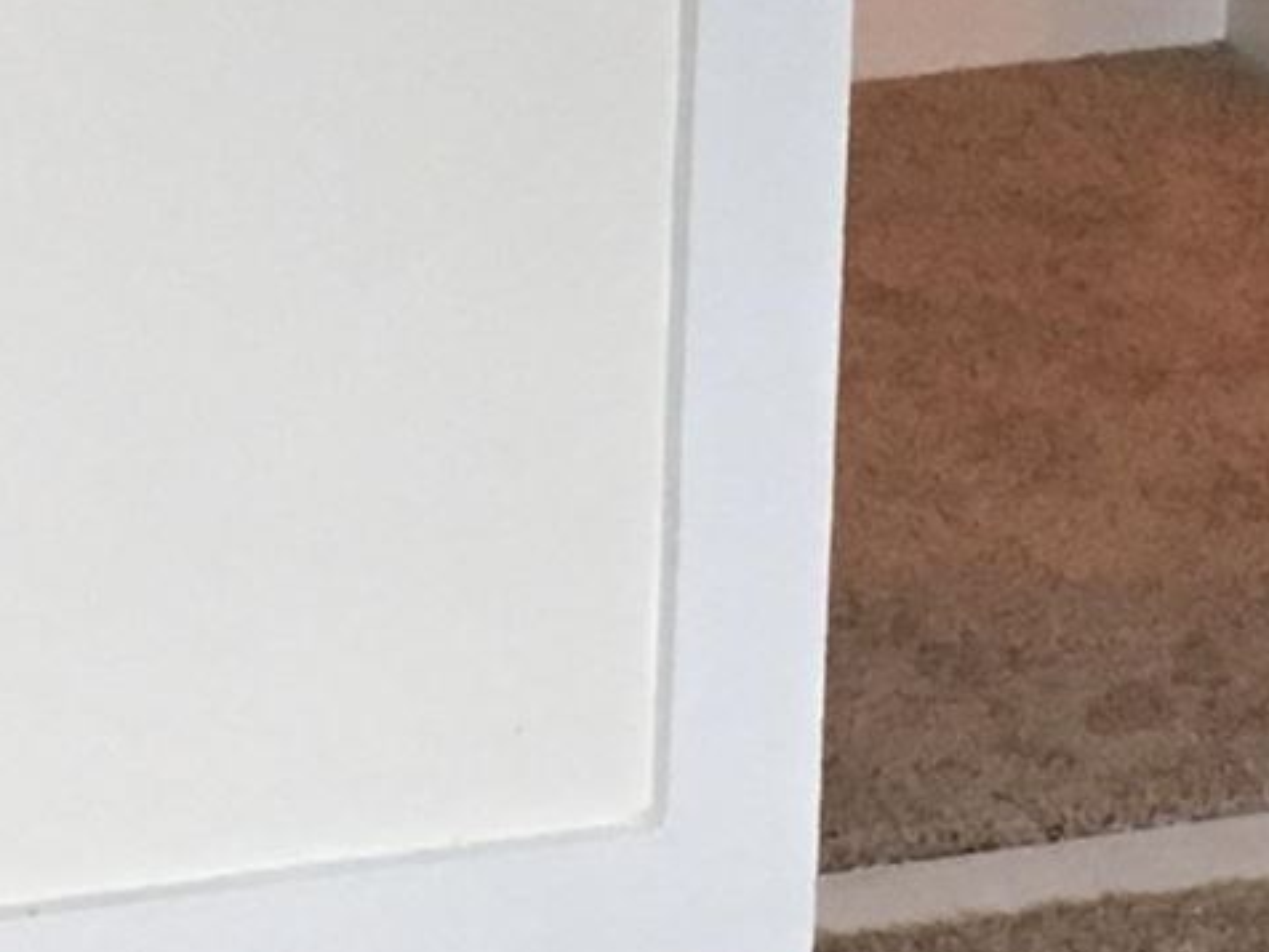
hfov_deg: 10.5
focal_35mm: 187
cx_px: 147
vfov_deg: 7.8
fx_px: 6855
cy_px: -288
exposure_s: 1/30
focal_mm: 4.15
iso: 125
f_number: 2.2
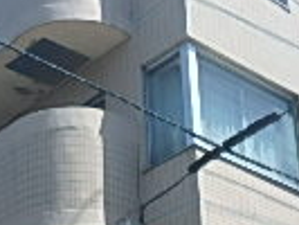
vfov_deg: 14.1
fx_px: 873
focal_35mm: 101
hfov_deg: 19.2
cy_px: 288
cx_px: 56
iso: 125
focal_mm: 3.7
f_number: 3.5
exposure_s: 1/800
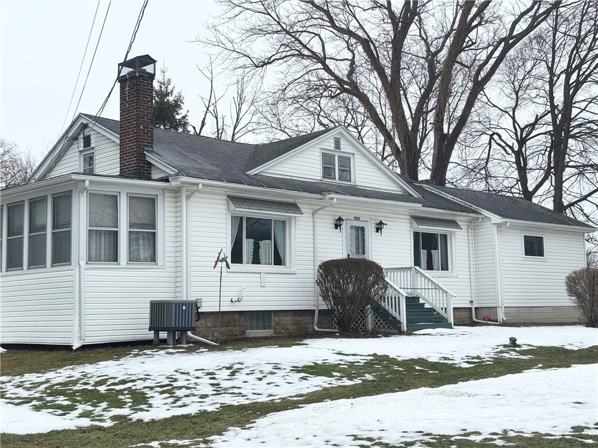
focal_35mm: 48
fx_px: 829
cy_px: 224
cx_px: 299
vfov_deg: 30.3
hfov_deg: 39.7
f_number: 1.78
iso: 64
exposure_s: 1/2611
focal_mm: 6.76
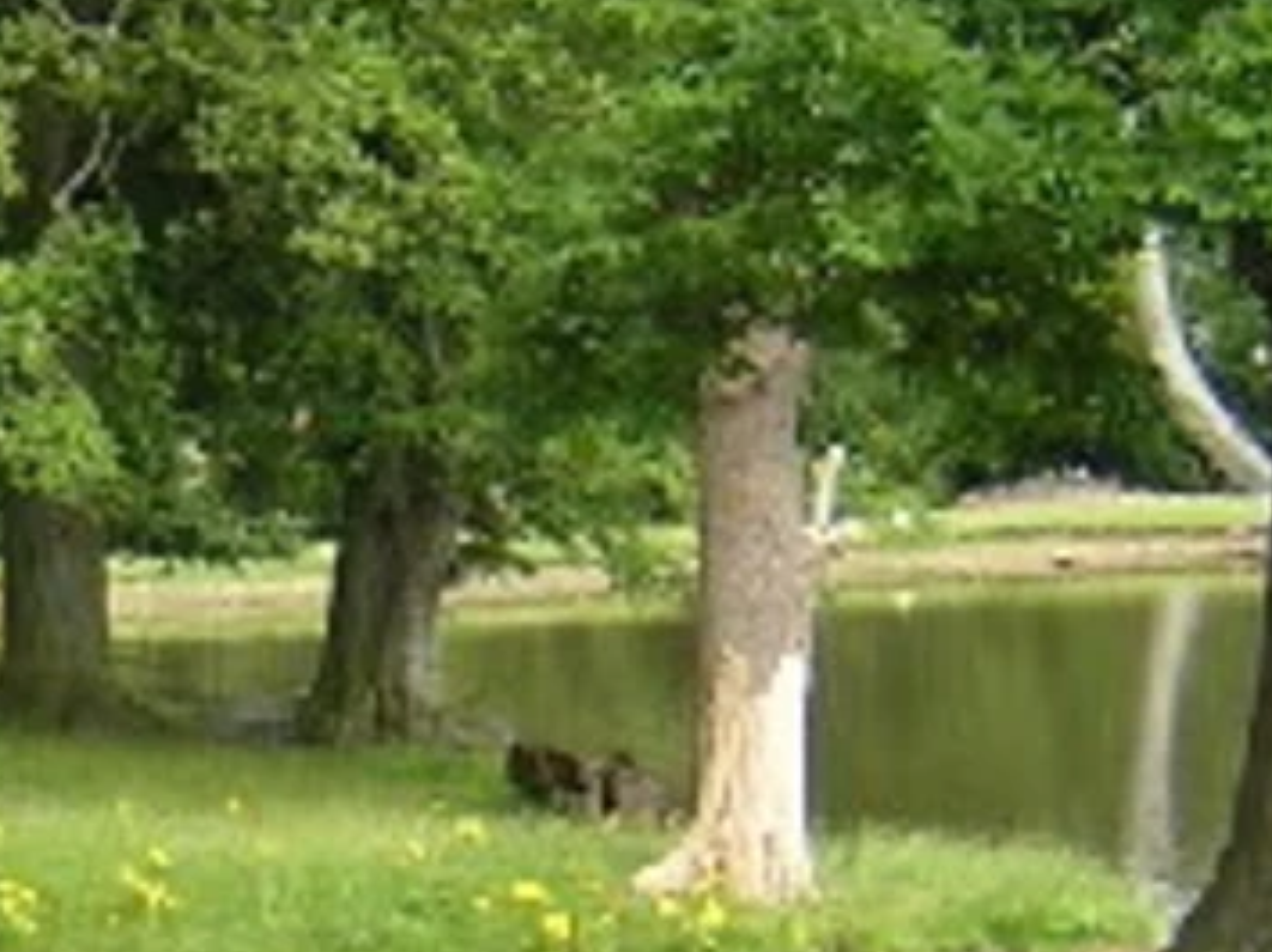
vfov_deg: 8.4
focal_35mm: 175
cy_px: 995
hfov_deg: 11.2
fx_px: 6426
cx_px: -126
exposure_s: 1/196
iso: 100
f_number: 2.8
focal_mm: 5.6
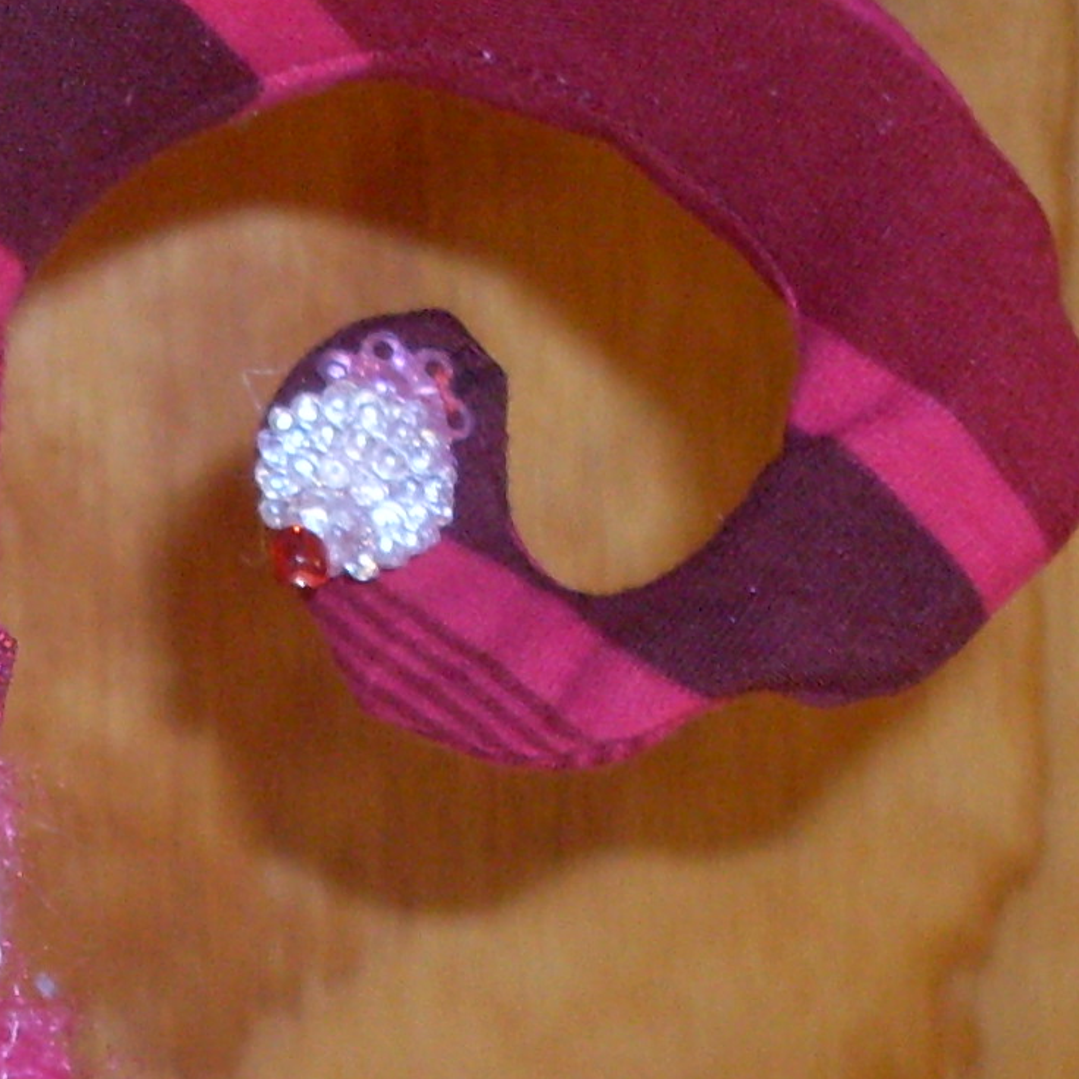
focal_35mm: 149
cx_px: -403
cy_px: 1375
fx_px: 5255
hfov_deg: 11.4
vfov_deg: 11.4
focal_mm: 6.3
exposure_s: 1/45
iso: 100
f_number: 2.8
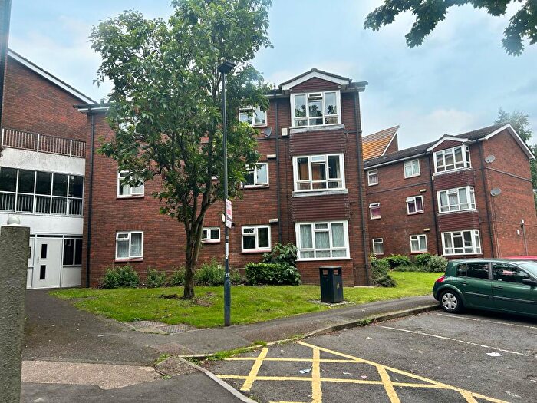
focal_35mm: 26
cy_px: 202
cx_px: 268
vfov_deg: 53.1
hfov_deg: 67.3
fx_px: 403
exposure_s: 1/803
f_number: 1.5
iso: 50
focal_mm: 5.7
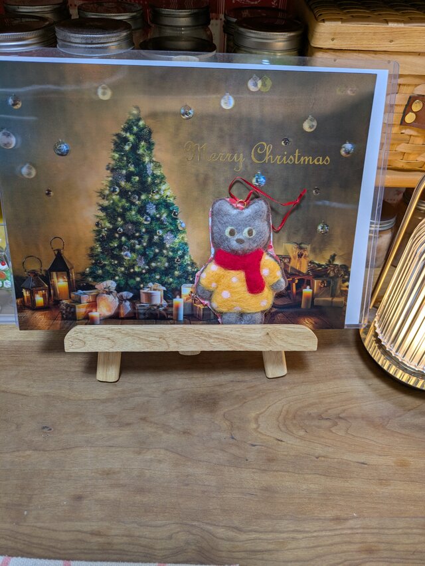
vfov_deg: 69.4
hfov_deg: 54.9
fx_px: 409
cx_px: 212
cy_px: 283
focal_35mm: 25
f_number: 1.89
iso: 45
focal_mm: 5.43
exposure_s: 1/33.3
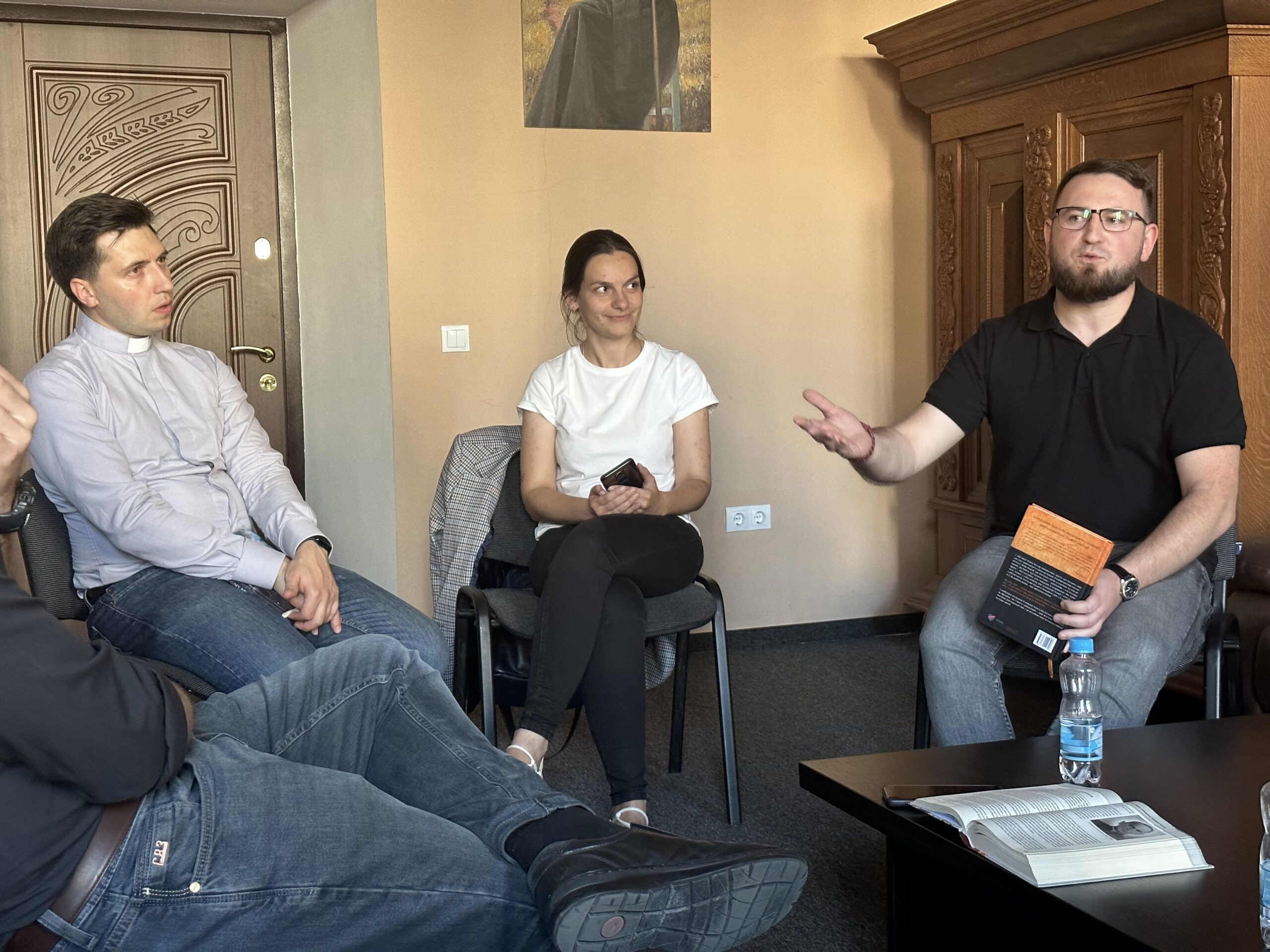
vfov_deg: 30.3
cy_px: 476
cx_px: 635
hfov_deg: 39.7
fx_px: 1761
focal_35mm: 48
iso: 250
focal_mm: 6.86
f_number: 1.78
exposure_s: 1/58
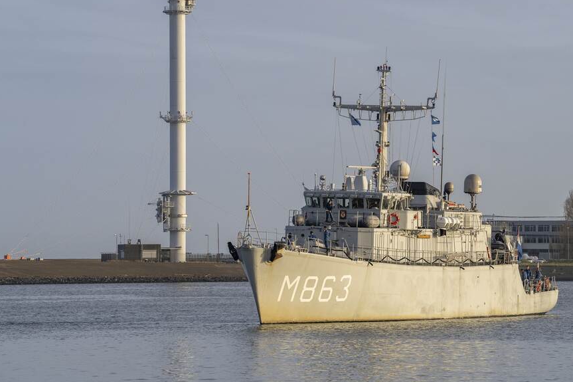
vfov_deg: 6.5
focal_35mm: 210
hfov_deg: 9.8
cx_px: 327
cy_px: 143
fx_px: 3342
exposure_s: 1/1000
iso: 400
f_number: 5.6
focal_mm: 145
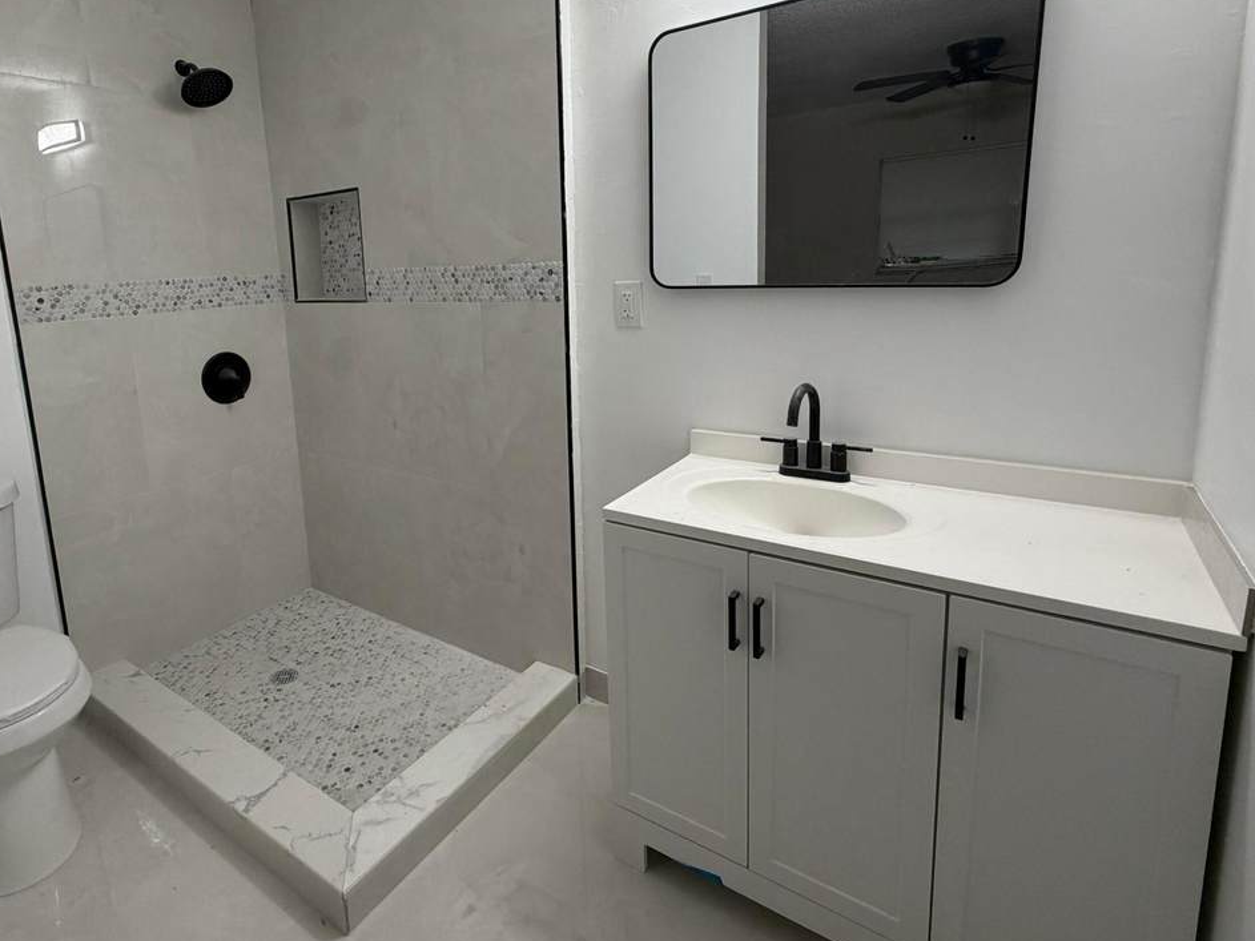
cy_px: 374
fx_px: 689
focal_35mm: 19
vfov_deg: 68.0
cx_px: 511
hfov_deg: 83.8
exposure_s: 1/120
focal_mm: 2.22
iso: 250
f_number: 2.2
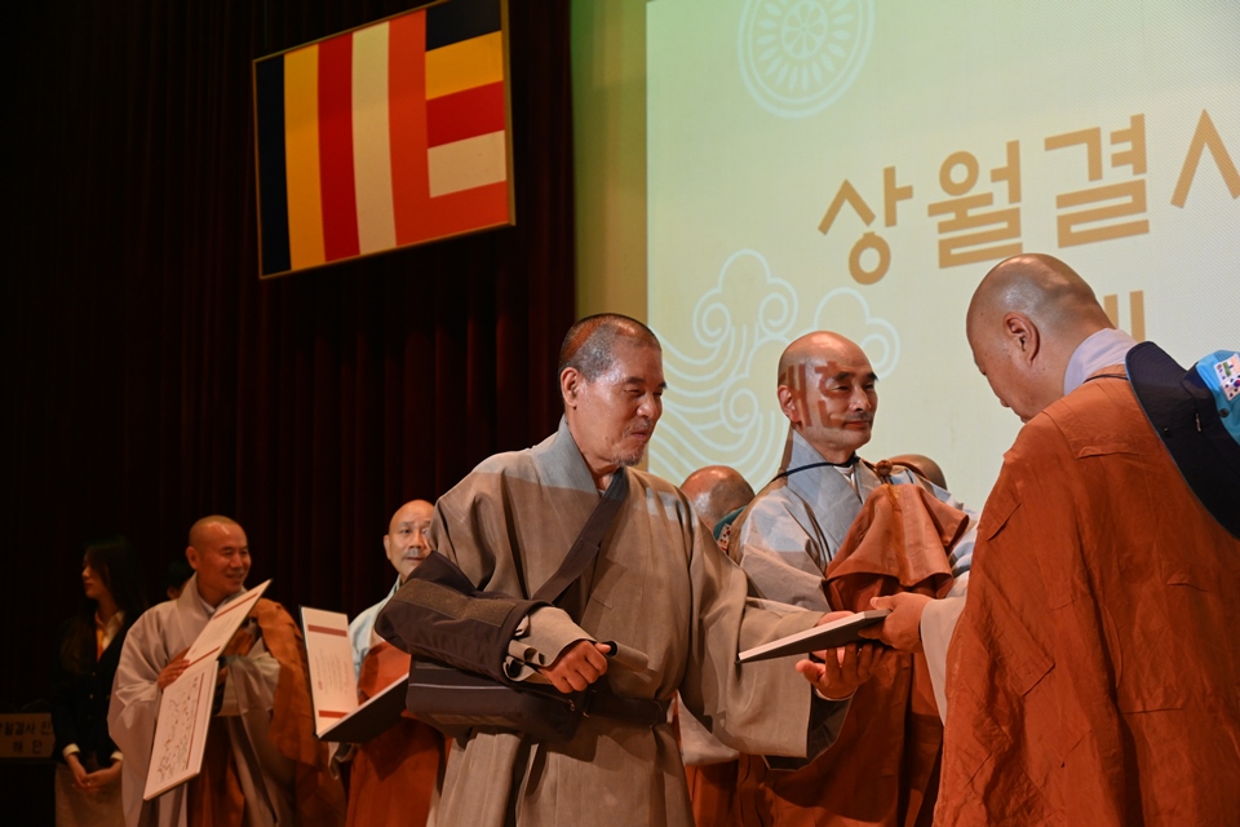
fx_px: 1929
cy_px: 414
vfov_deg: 24.2
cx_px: 620
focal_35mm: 56
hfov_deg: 35.6
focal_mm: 56
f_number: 5.6
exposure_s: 1/125
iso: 1800
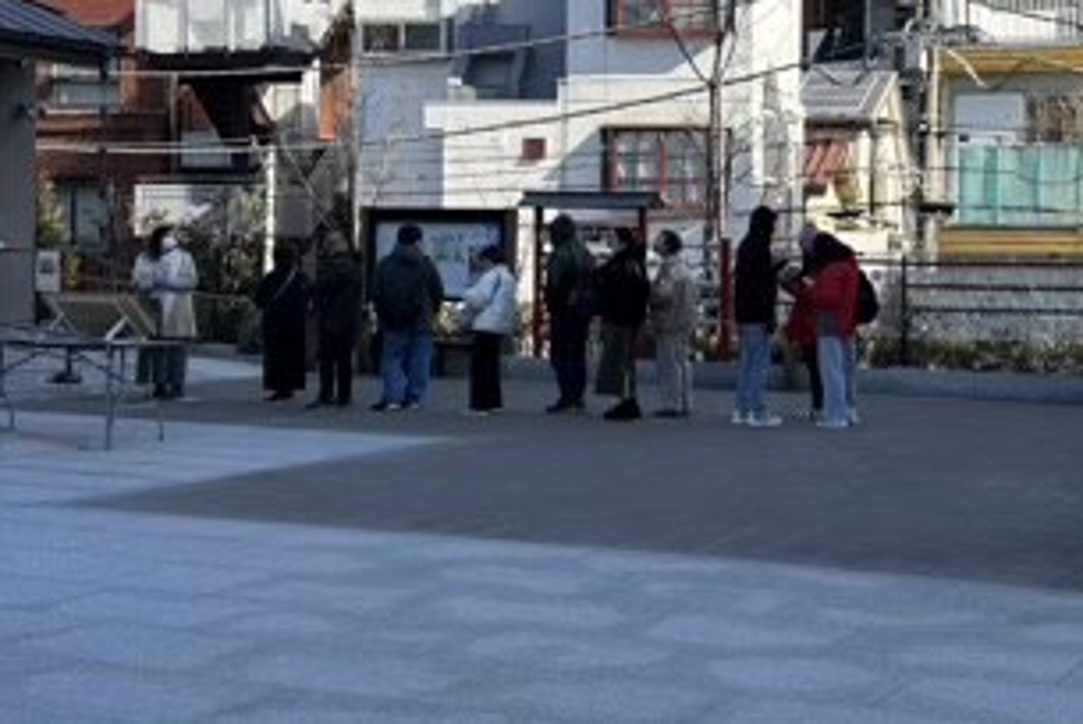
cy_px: 279
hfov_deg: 32.0
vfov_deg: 21.9
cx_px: 753
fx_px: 1867
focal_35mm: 62
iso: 50
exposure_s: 1/1295
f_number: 1.6
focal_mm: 5.96
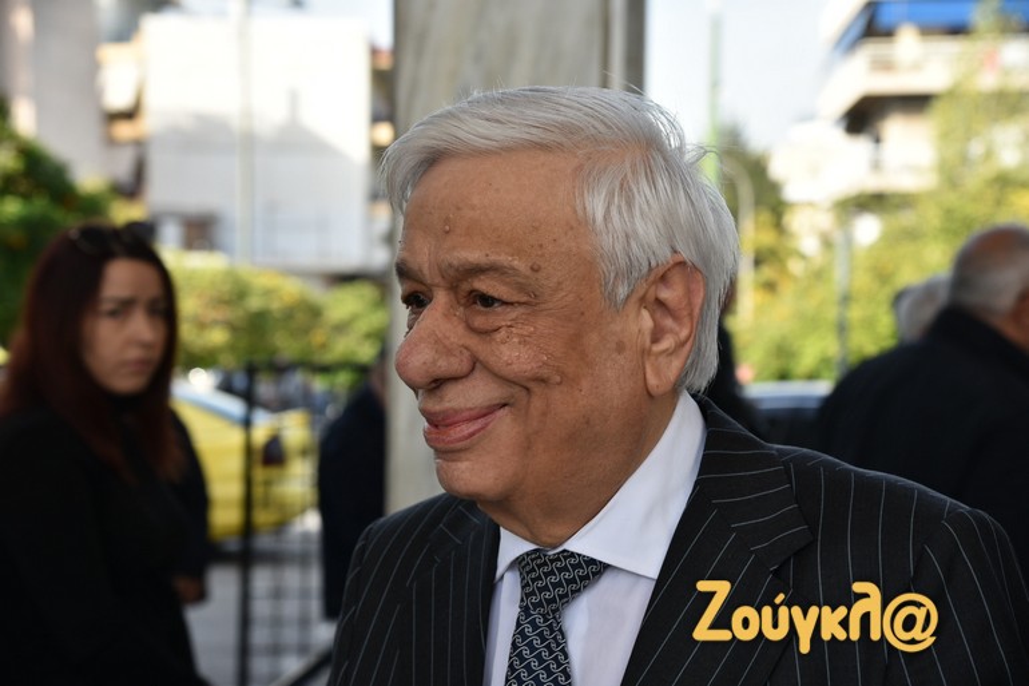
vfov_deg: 19.4
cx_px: 514
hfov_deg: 28.8
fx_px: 2000
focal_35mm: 70
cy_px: 343
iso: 250
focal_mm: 70
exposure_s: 1/320
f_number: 5.6
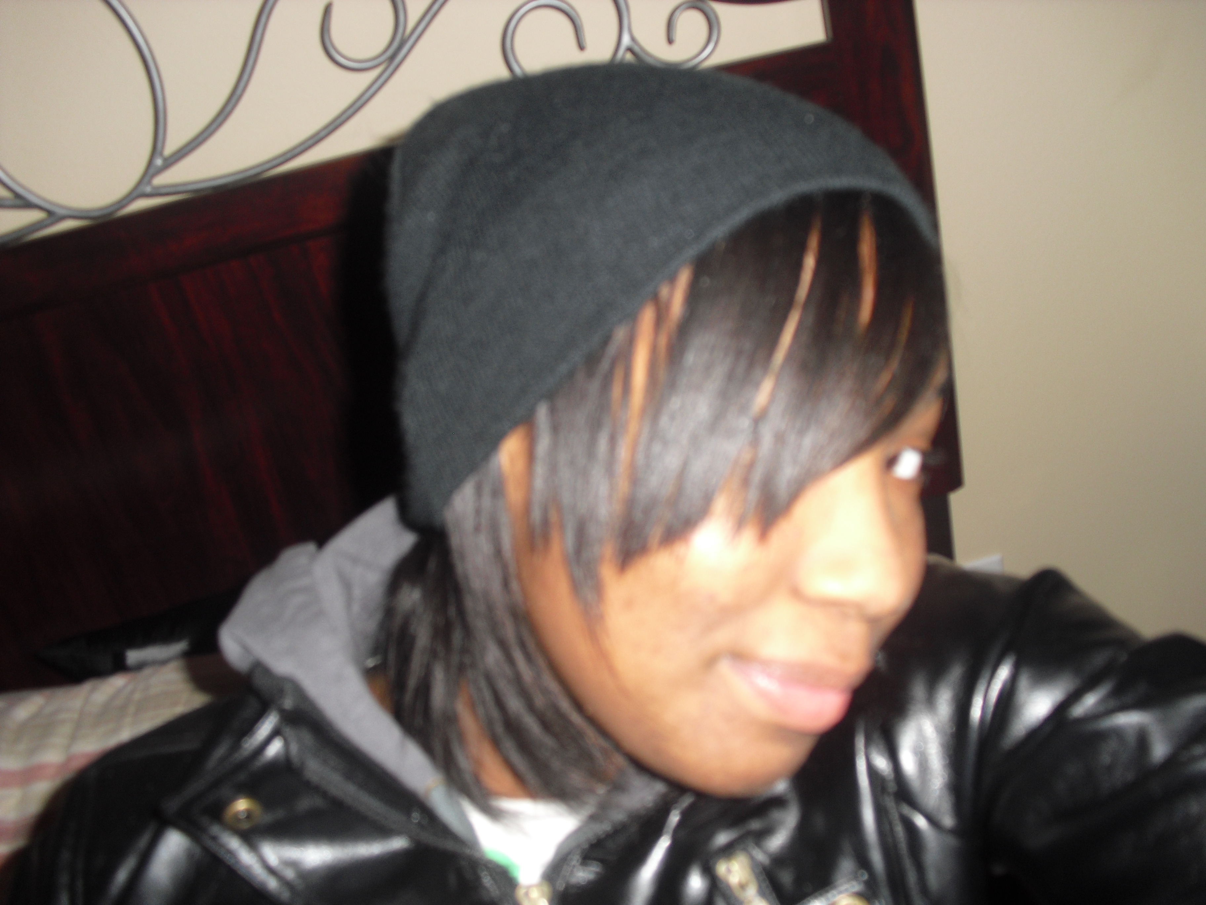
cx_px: 603
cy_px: 452
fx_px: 1254
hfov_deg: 51.4
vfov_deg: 39.7
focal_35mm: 36
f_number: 3.1
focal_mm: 6.3
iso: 100
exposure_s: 1/60
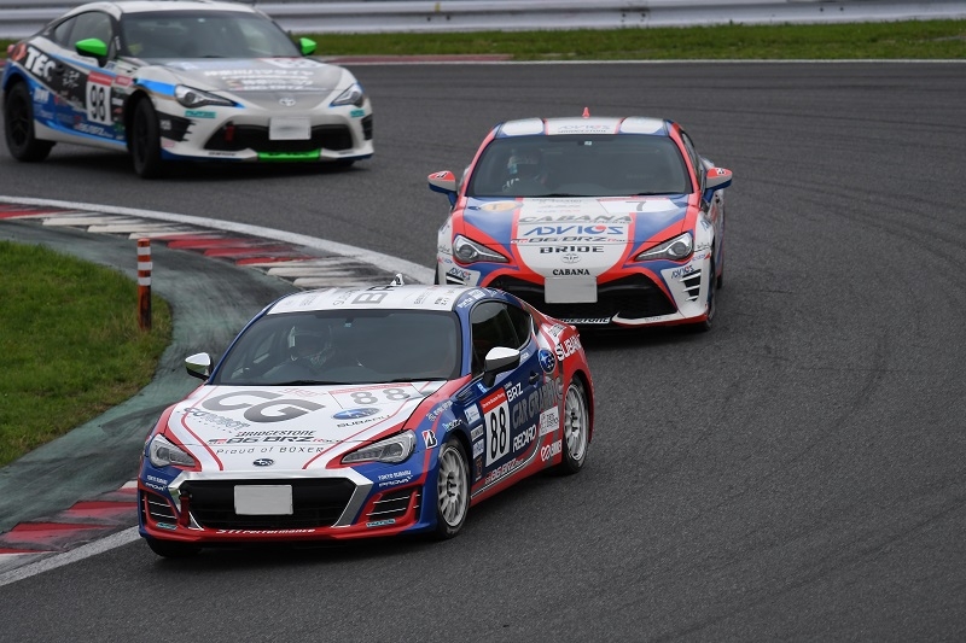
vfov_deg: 3.3
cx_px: 483
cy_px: 322
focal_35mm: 420
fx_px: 11267
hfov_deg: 4.9
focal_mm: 280
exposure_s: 1/500
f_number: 5.6
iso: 400
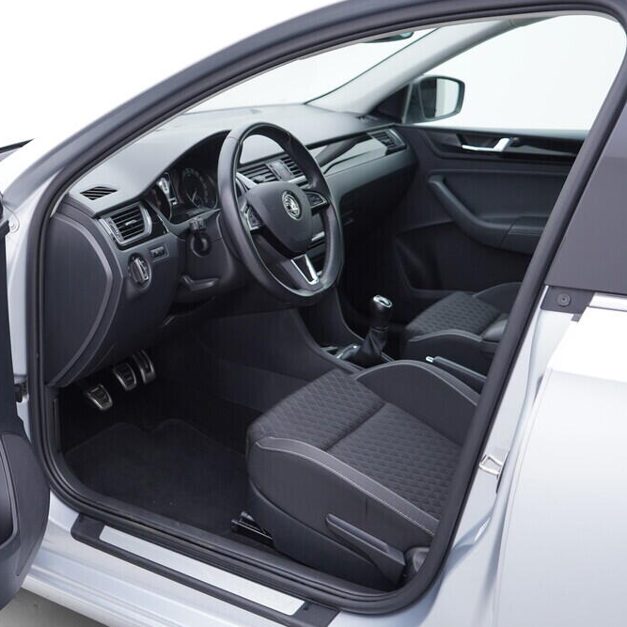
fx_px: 963
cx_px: 155
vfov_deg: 36.1
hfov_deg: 35.3
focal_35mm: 47
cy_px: 315
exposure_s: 1/40
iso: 125
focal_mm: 24
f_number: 3.2
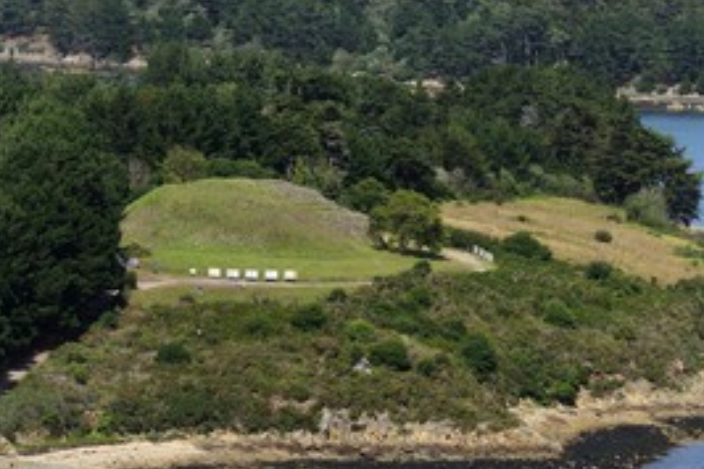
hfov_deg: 9.7
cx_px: 419
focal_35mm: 212
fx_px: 4145
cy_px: 303
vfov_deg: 6.5
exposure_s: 1/1250
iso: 400
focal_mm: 135
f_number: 6.3
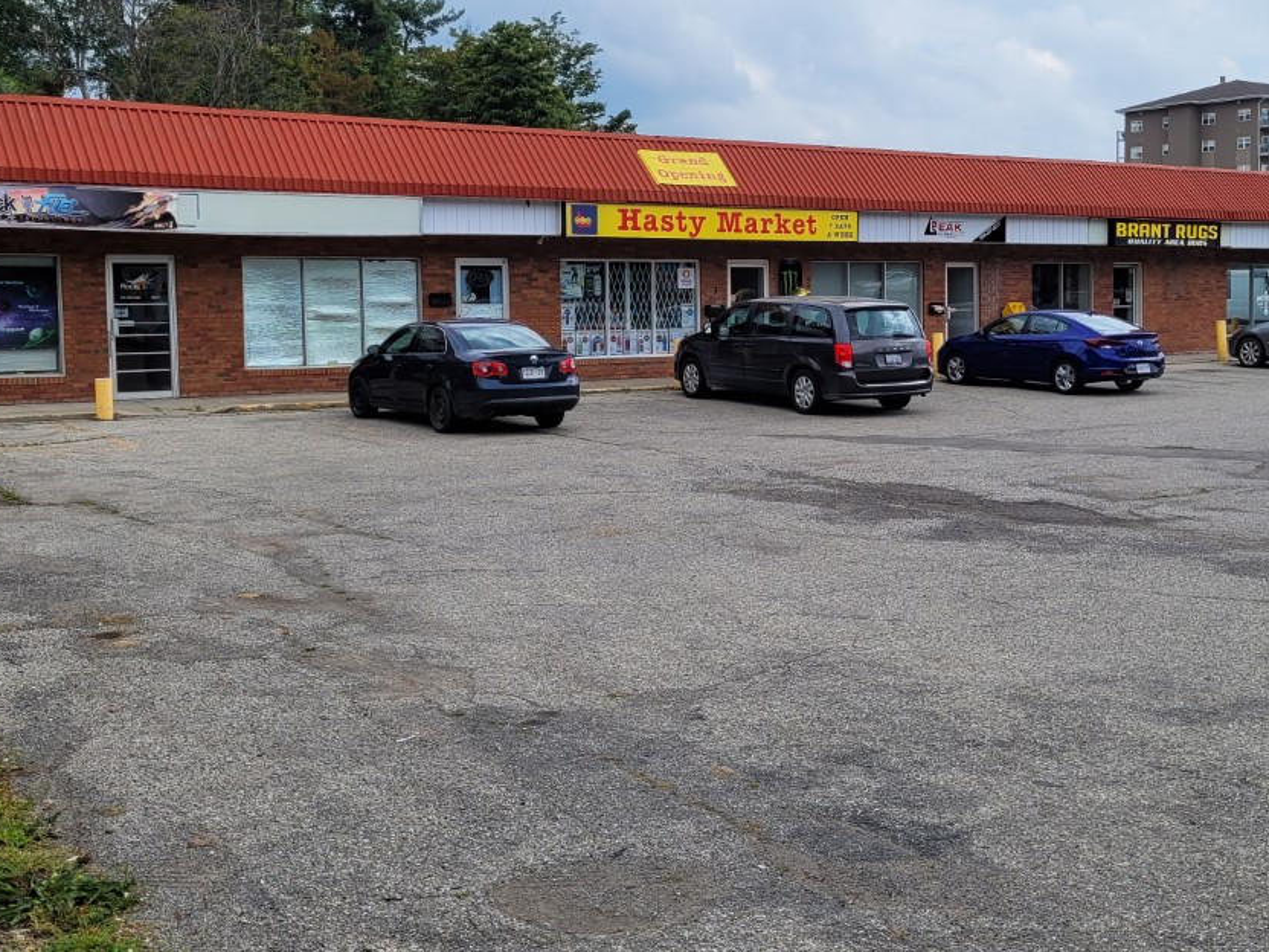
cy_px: 421
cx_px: 833
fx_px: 1650
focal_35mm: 45
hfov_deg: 41.6
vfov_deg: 32.2
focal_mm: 5.4
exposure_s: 1/2671
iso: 40
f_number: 1.8
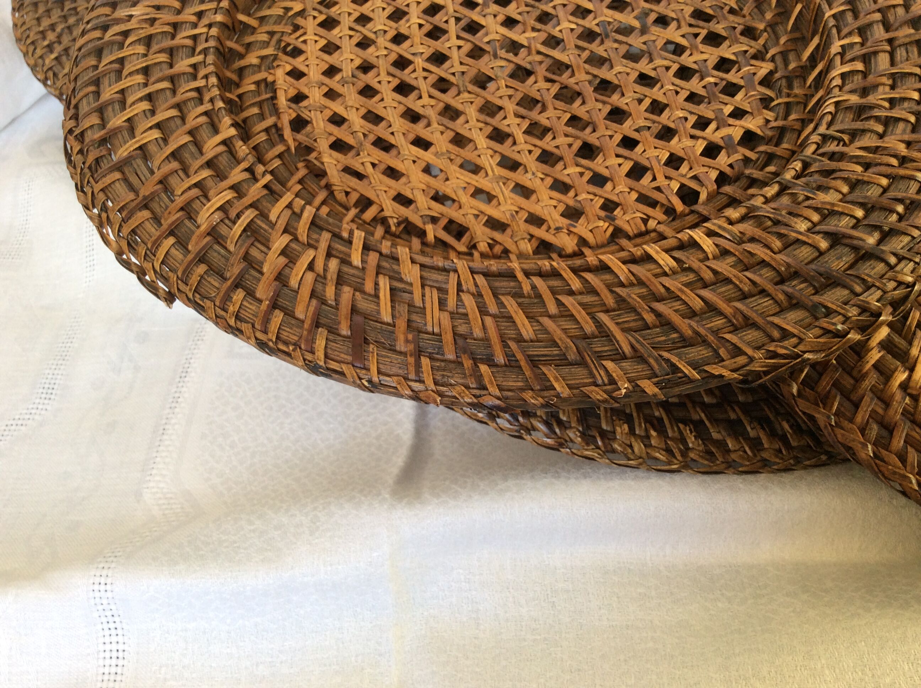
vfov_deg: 44.1
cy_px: 344
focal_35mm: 32
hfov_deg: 56.9
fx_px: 850
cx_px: 460
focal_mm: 3.3
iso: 40
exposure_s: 1/50
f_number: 2.4
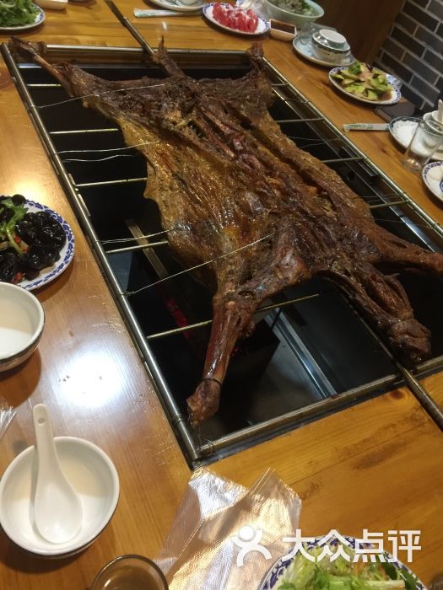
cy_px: 295
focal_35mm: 29
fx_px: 495
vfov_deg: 61.7
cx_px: 222
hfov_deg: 48.2
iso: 125
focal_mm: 4.15
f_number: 2.2
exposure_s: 1/15
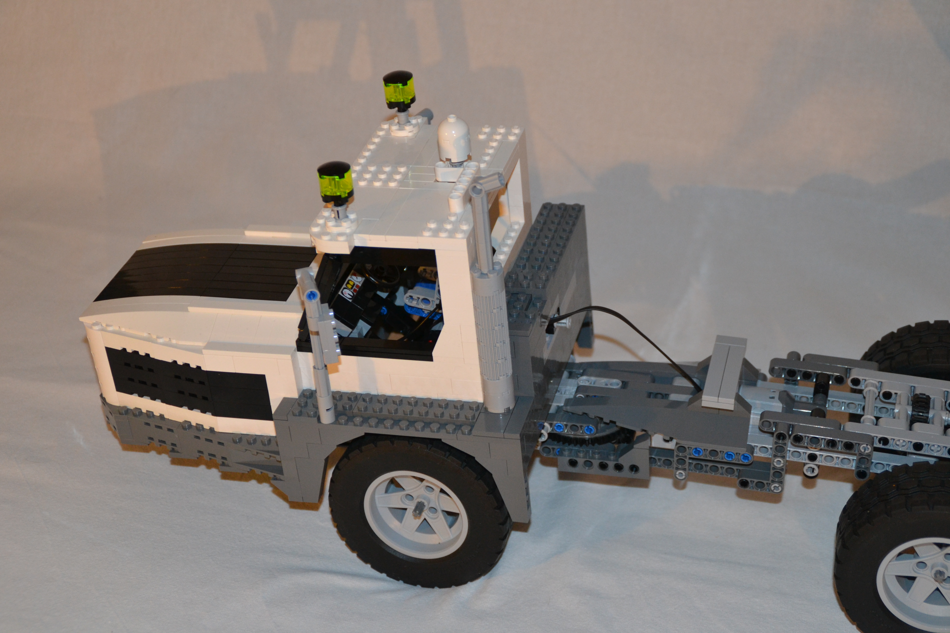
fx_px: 1662
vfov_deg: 21.6
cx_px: 475
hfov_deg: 31.9
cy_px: 316
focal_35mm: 63
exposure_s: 1/60
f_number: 4.5
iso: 1000
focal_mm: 42
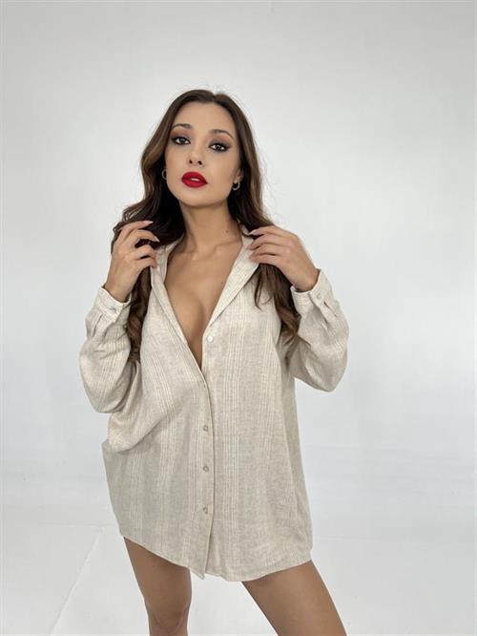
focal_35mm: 26
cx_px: 238
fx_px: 477
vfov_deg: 67.3
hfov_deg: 53.1
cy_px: 318
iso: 50
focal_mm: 5.7
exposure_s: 1/194
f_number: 1.5
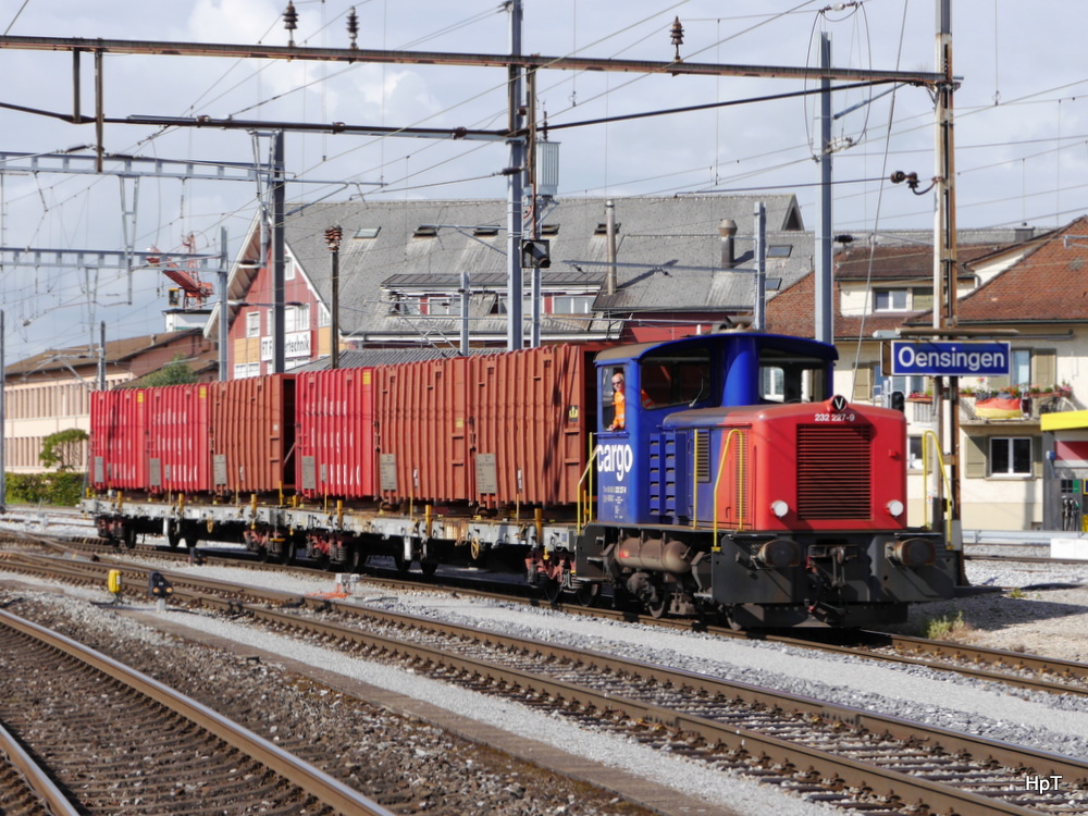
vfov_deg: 17.6
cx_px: 544
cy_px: 408
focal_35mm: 84
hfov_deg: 23.3
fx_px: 2640
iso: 160
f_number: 8
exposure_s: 1/320
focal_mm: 42
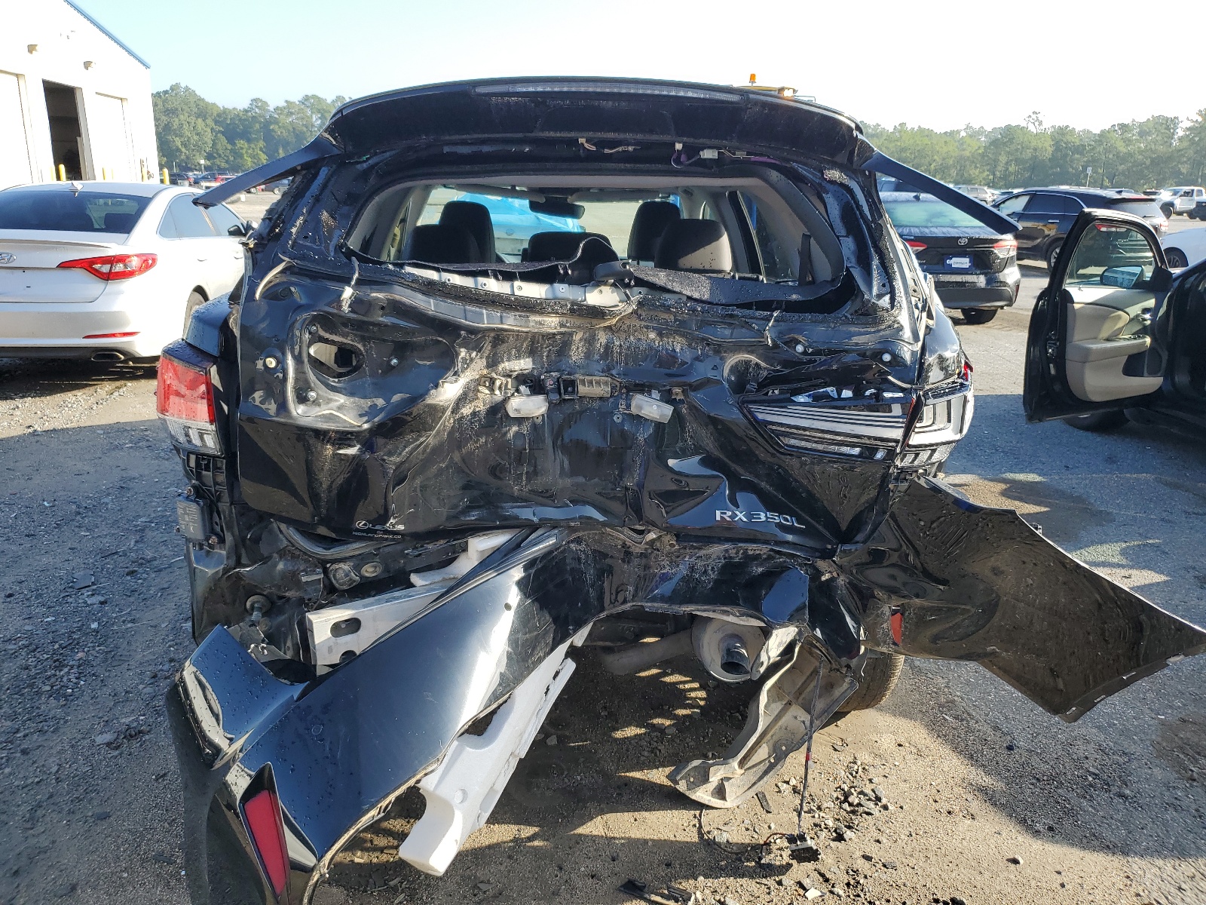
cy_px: 452
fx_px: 906
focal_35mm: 26
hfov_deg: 67.3
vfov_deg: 53.1
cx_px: 603
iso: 50
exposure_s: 1/833
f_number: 1.5
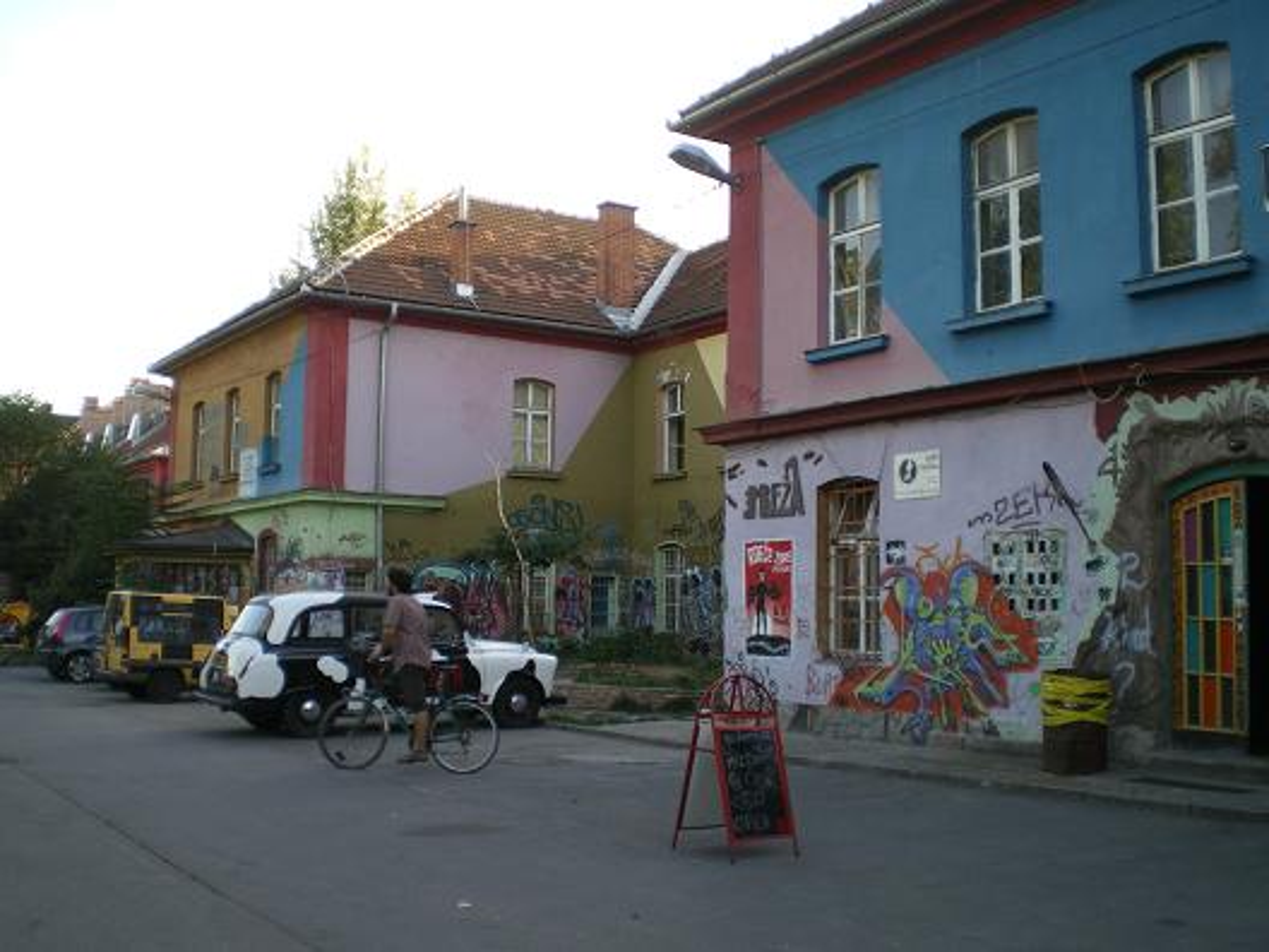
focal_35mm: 38
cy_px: 476
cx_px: 634
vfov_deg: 37.7
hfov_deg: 49.0
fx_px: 1393
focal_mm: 6.3
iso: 64
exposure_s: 1/80
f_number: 3.1
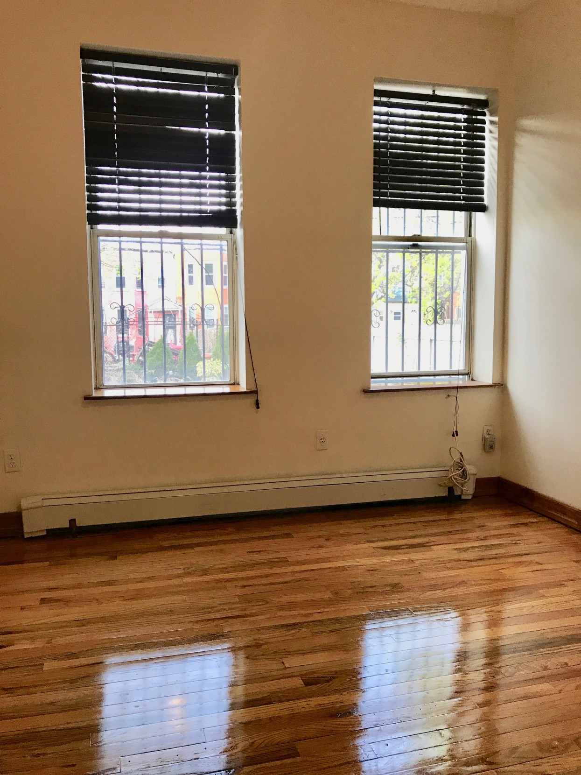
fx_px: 627
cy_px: 388
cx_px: 290
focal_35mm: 28
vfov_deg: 63.4
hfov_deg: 49.7
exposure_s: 1/30
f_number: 1.8
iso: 25
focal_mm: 3.99
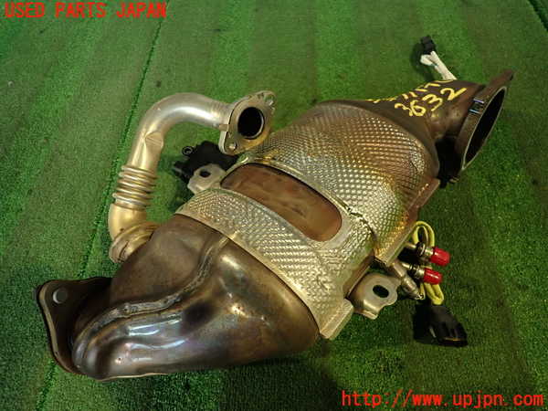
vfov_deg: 54.9
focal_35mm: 25
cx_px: 274
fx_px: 396
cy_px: 206
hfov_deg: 69.4
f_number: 2
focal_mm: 4.5
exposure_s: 1/30
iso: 250
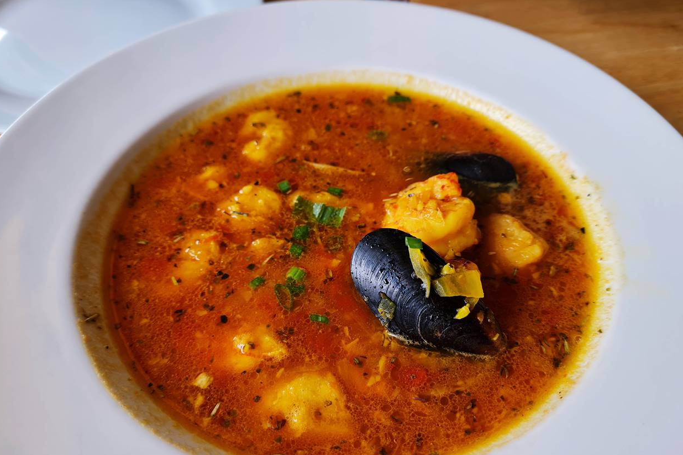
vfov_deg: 46.3
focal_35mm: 28
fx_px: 531
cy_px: 255
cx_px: 348
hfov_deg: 65.5
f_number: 1.8
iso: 50
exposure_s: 1/100
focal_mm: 5.4
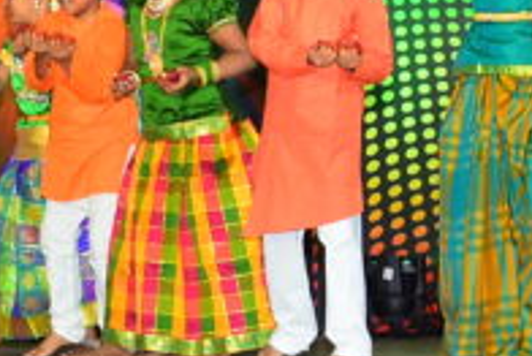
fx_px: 3239
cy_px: -243
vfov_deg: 6.2
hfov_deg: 9.0
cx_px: -399
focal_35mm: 219
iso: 250
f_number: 5.6
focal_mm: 28
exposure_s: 1/80
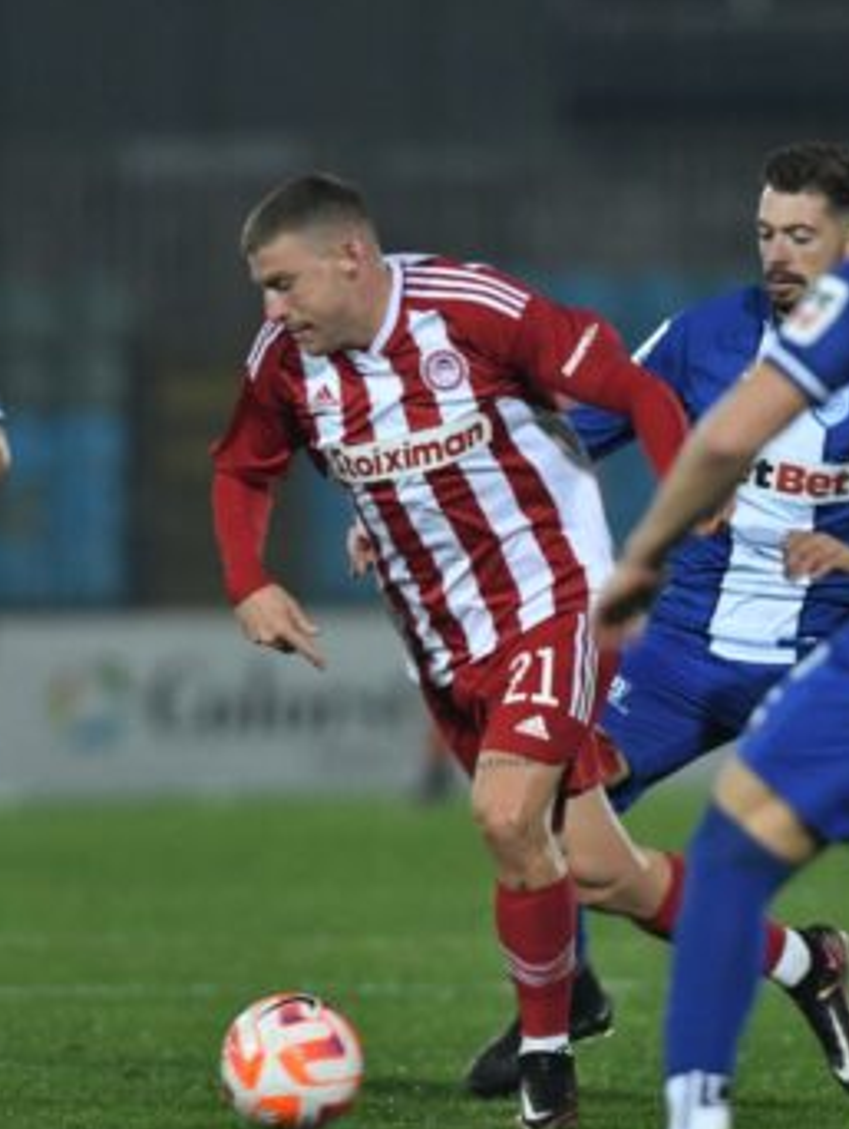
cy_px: 588
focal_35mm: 758
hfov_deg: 2.0
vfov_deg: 2.6
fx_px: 24757
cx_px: 565
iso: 2000
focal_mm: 300
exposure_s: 1/800
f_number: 2.8
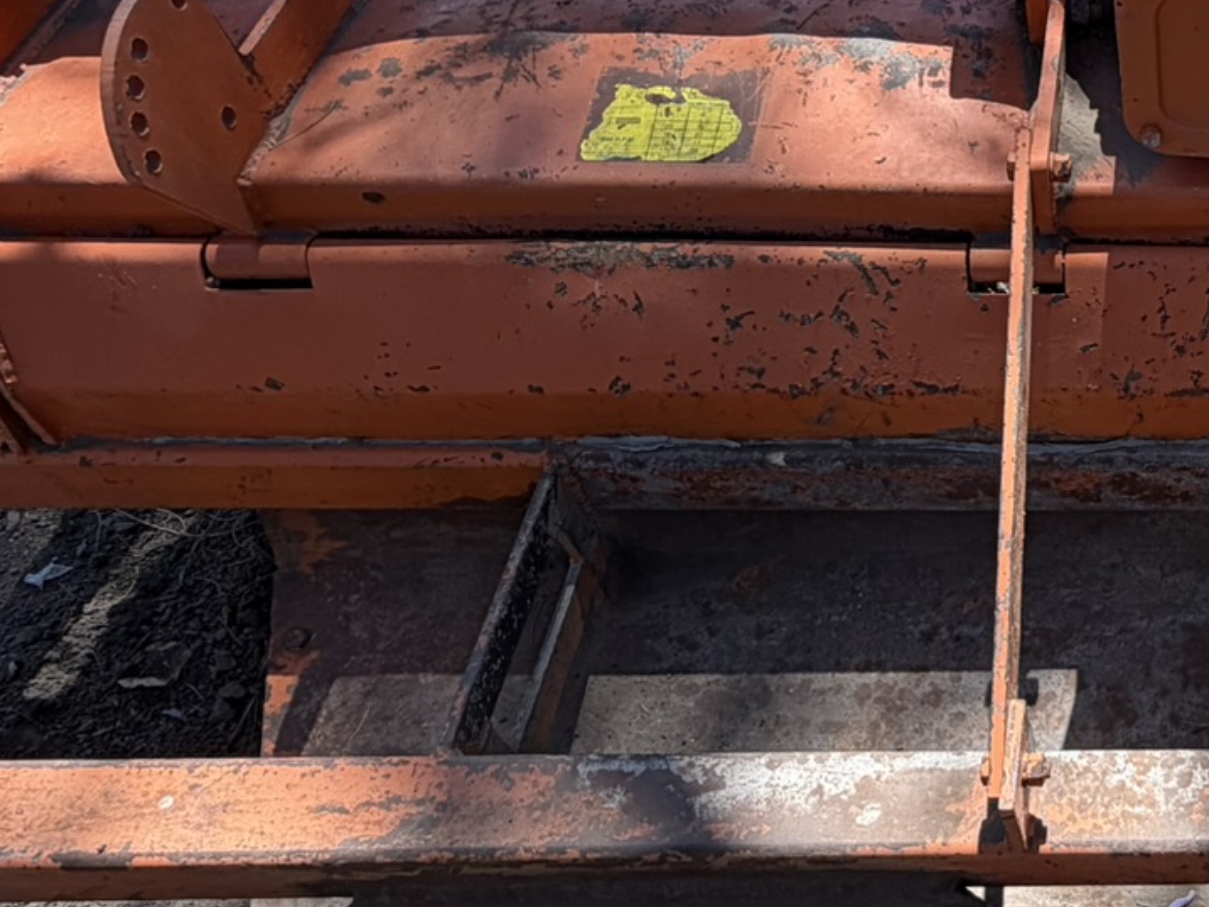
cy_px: 413
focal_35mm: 40
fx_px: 1397
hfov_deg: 38.9
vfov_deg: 35.9
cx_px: 1315
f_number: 2.2
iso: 64
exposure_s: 1/502
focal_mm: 2.22
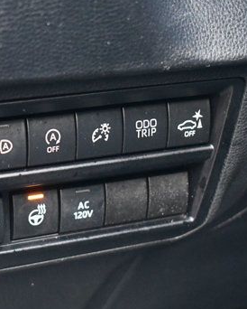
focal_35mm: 100
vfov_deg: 19.2
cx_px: 42
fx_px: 913
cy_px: 174
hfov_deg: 15.3
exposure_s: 1/60
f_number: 4.8
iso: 8000
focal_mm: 38
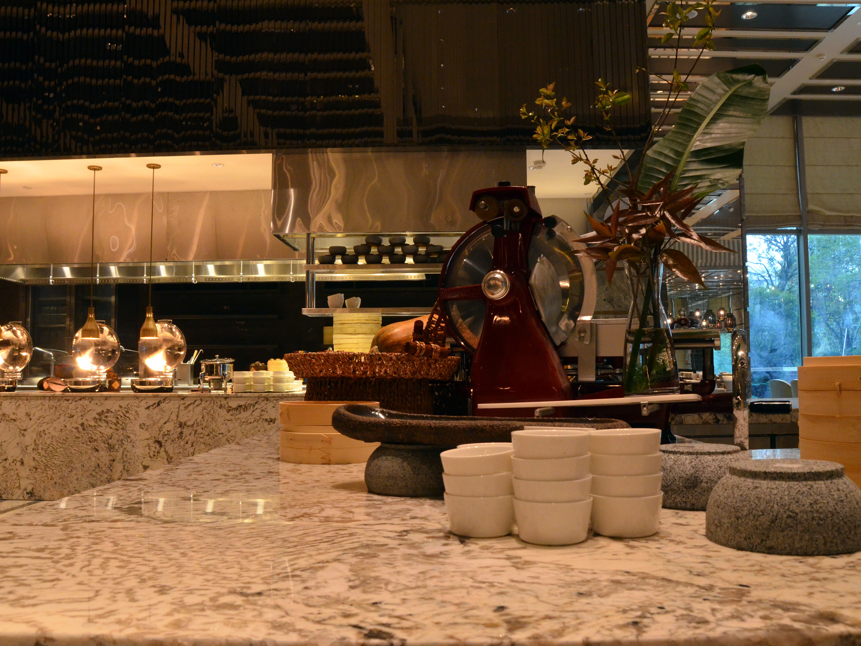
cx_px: 440
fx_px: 746
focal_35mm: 30
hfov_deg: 60.0
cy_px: 319
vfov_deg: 46.8
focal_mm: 18
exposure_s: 1/10
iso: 2000
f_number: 11
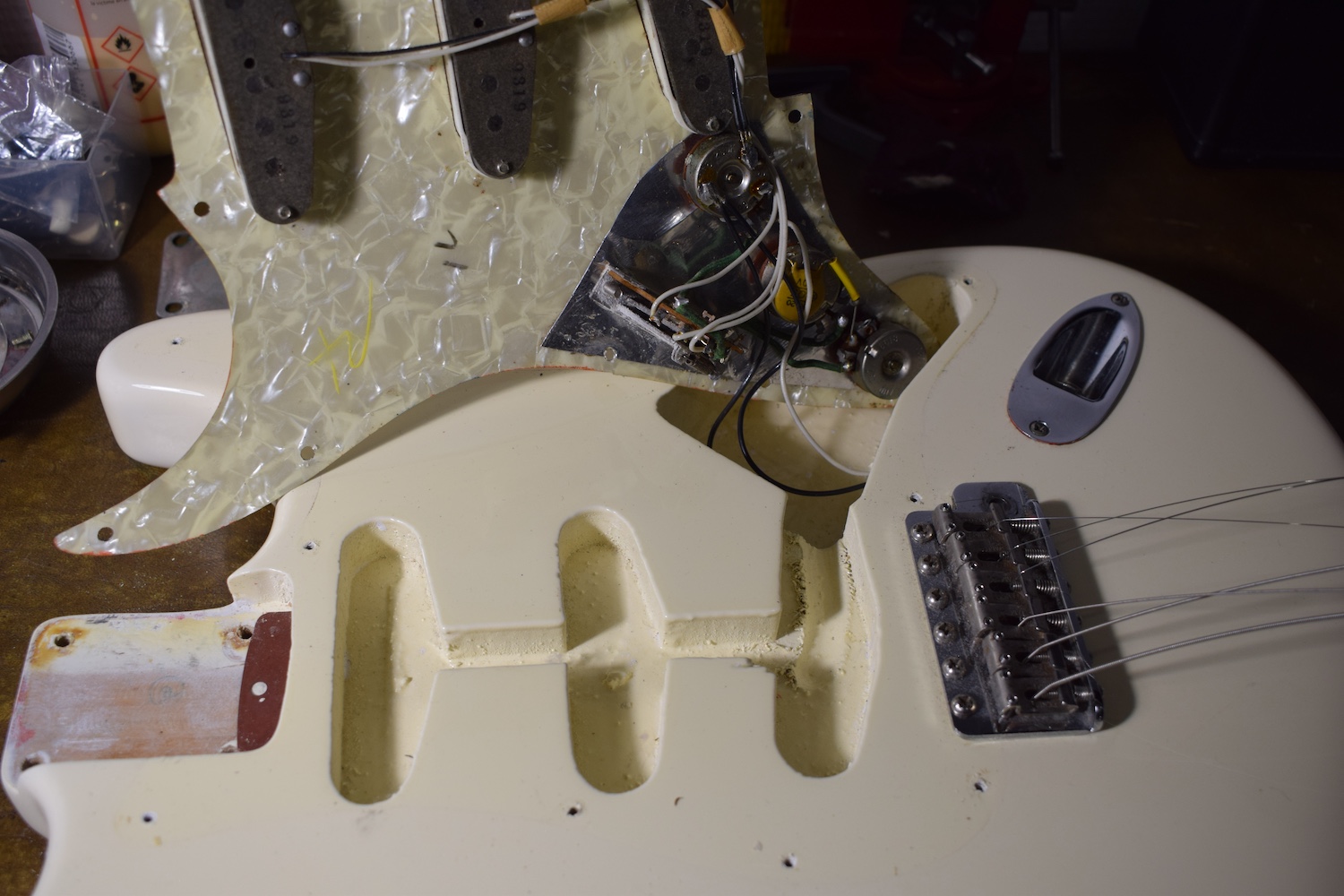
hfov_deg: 51.3
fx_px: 1400
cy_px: 448
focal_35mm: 38
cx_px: 672
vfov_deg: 35.5
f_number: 5
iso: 400
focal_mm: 25
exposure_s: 1/100
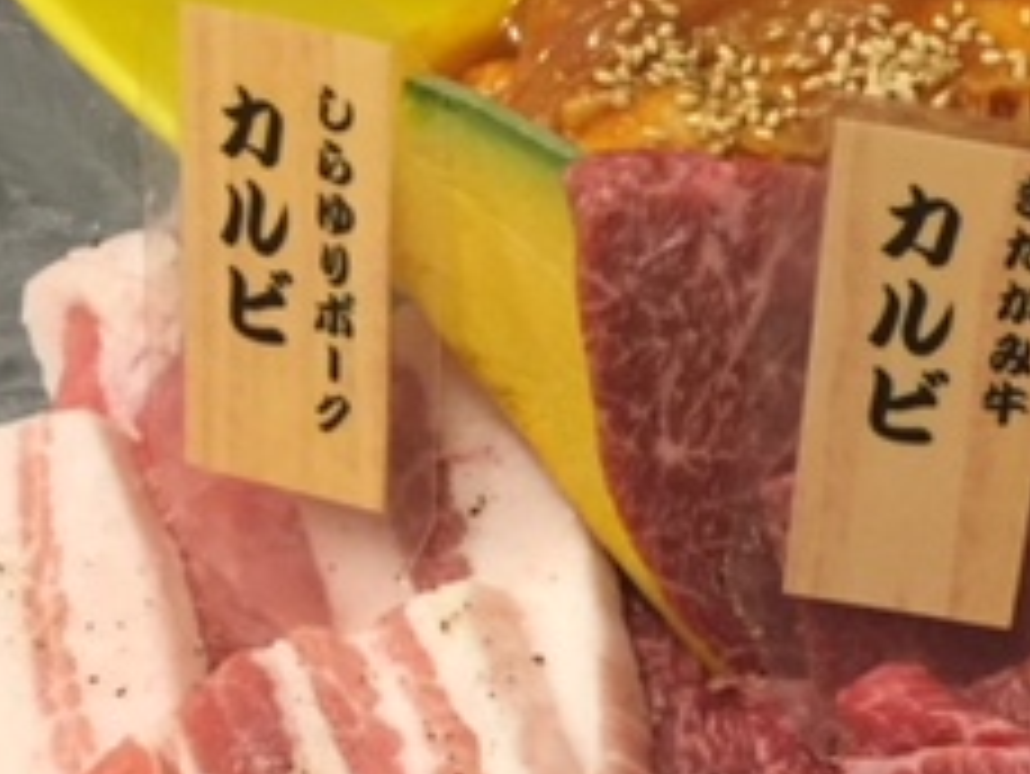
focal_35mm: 81
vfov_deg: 17.8
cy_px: 765
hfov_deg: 22.7
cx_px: 1142
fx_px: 2411
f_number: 2.2
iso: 160
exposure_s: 1/30
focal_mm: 4.15
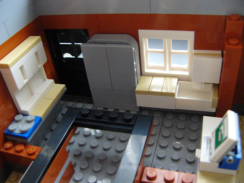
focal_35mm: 36
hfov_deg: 51.4
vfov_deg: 39.7
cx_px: 122
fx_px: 254
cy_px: 92
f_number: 2.8
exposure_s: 1/5
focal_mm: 6
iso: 200
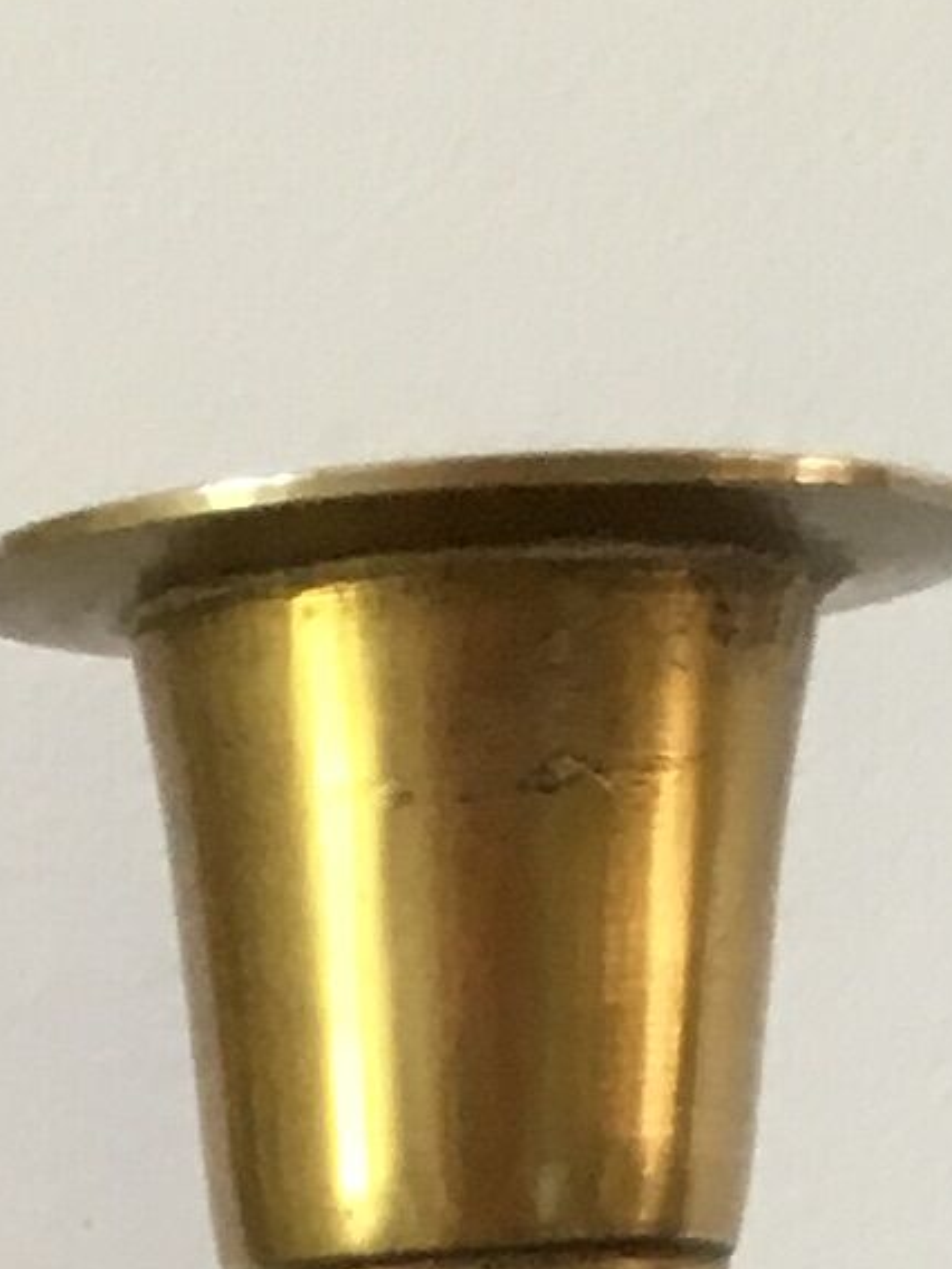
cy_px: 3597
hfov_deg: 7.1
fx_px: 7554
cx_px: -610
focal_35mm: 206
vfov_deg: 8.3
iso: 80
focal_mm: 4.15
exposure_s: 1/33
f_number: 2.2
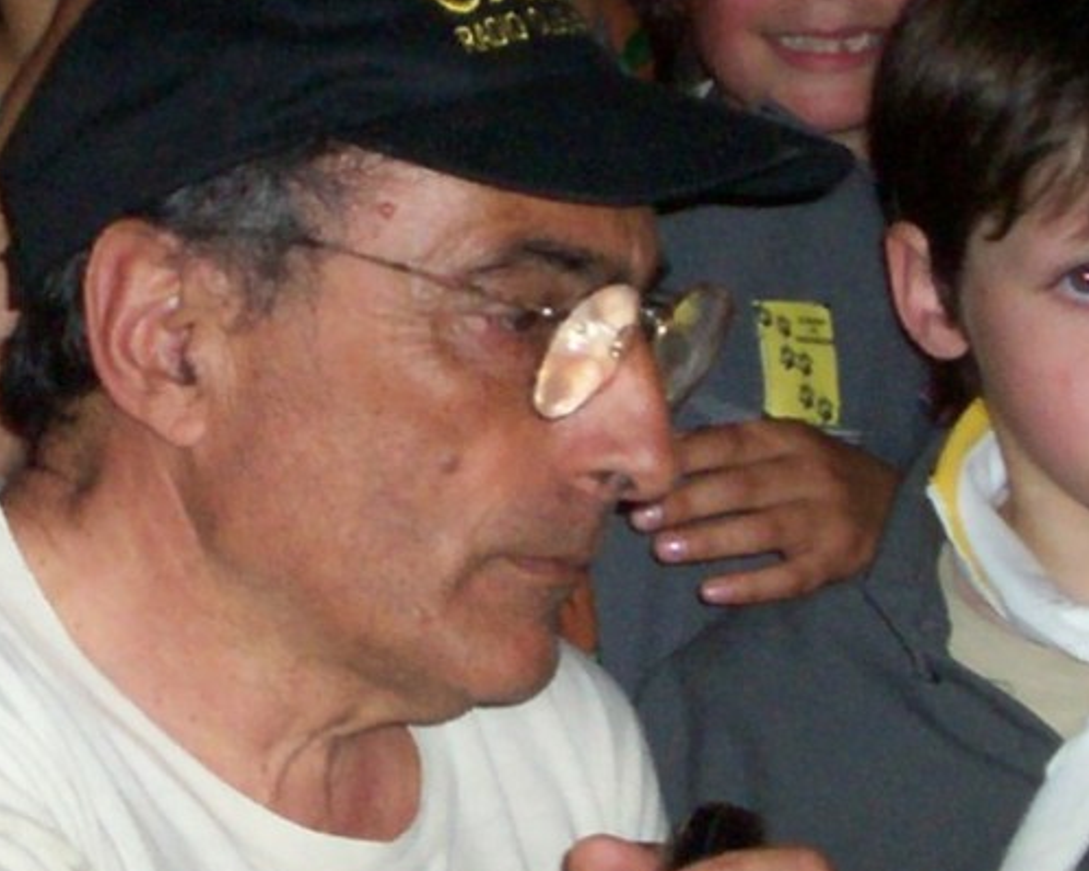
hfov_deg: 13.7
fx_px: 4510
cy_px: 291
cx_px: 254
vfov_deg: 11.0
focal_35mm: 140
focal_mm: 5.9
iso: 140
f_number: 4.5
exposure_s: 1/64
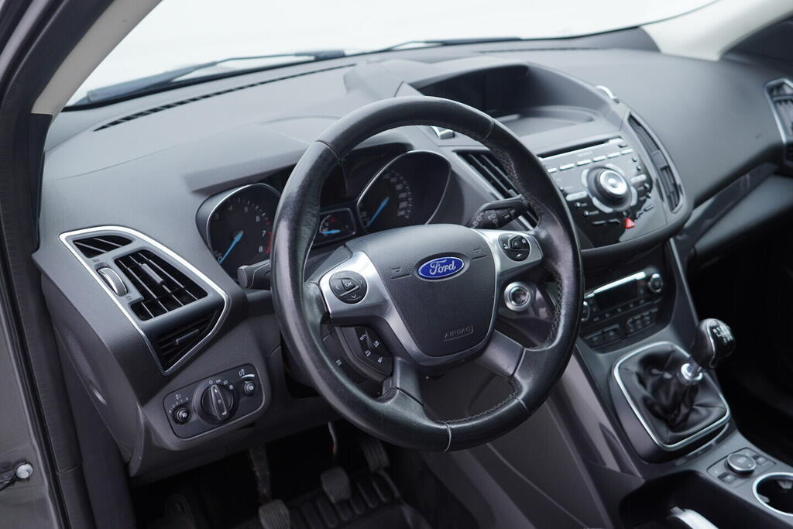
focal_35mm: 36
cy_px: 264
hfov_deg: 53.1
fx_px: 793
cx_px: 396
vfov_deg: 36.9
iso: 125
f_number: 2.8
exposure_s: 1/40
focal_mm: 24
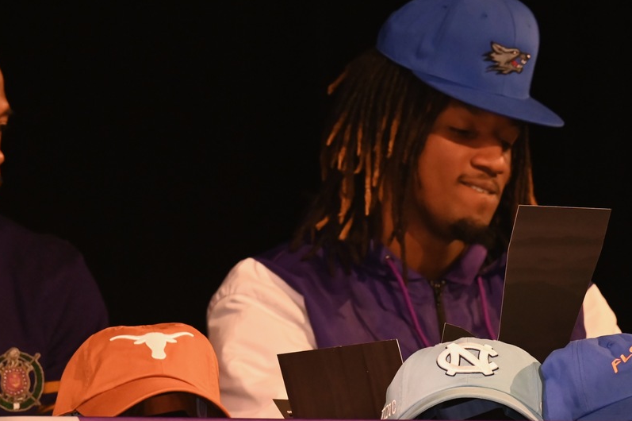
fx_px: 4508
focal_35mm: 257
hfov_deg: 8.0
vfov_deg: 5.3
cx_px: 243
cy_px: 166
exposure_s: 1/100
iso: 5000
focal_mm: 200
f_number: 6.3
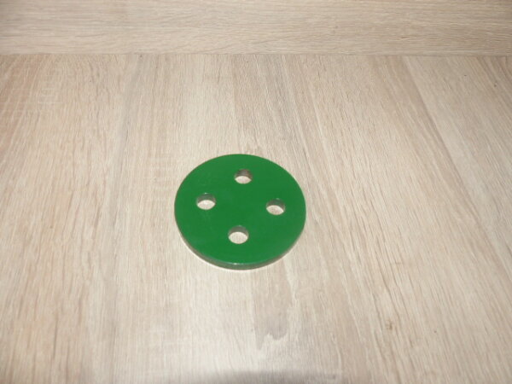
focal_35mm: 26
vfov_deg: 53.1
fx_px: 385
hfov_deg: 67.3
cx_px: 256
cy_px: 192
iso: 100
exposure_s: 1/60
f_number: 2.8
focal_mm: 4.5
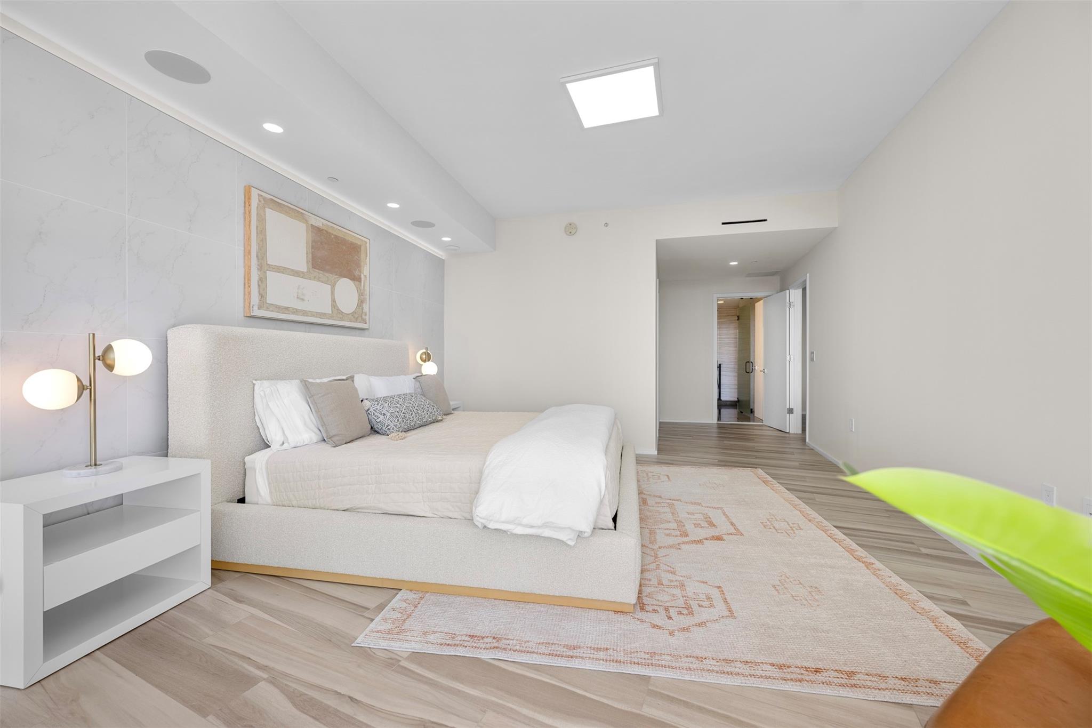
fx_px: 425
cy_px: 364
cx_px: 546
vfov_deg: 81.2
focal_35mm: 14
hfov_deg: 104.3
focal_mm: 14
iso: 64
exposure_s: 1/20
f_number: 5.6
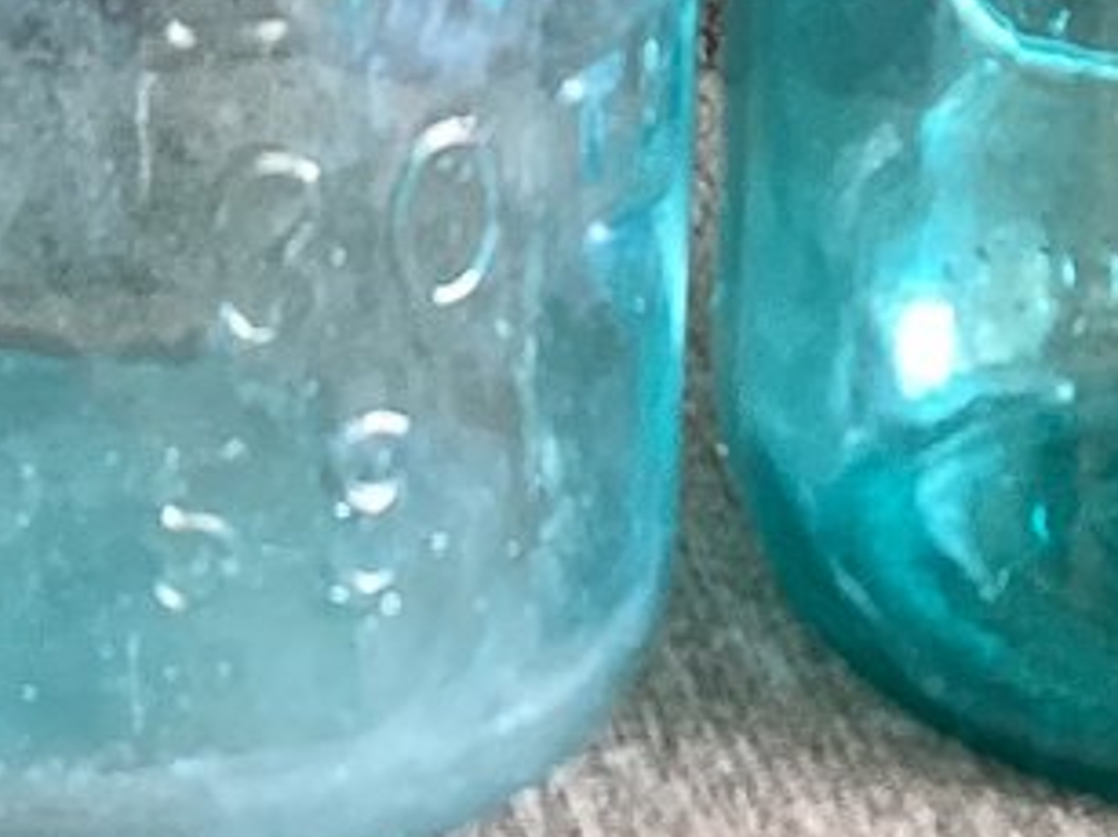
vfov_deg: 9.4
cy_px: -489
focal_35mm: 153
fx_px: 4940
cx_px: -362
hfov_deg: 12.5
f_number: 2.4
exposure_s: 1/50
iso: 160
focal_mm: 3.3
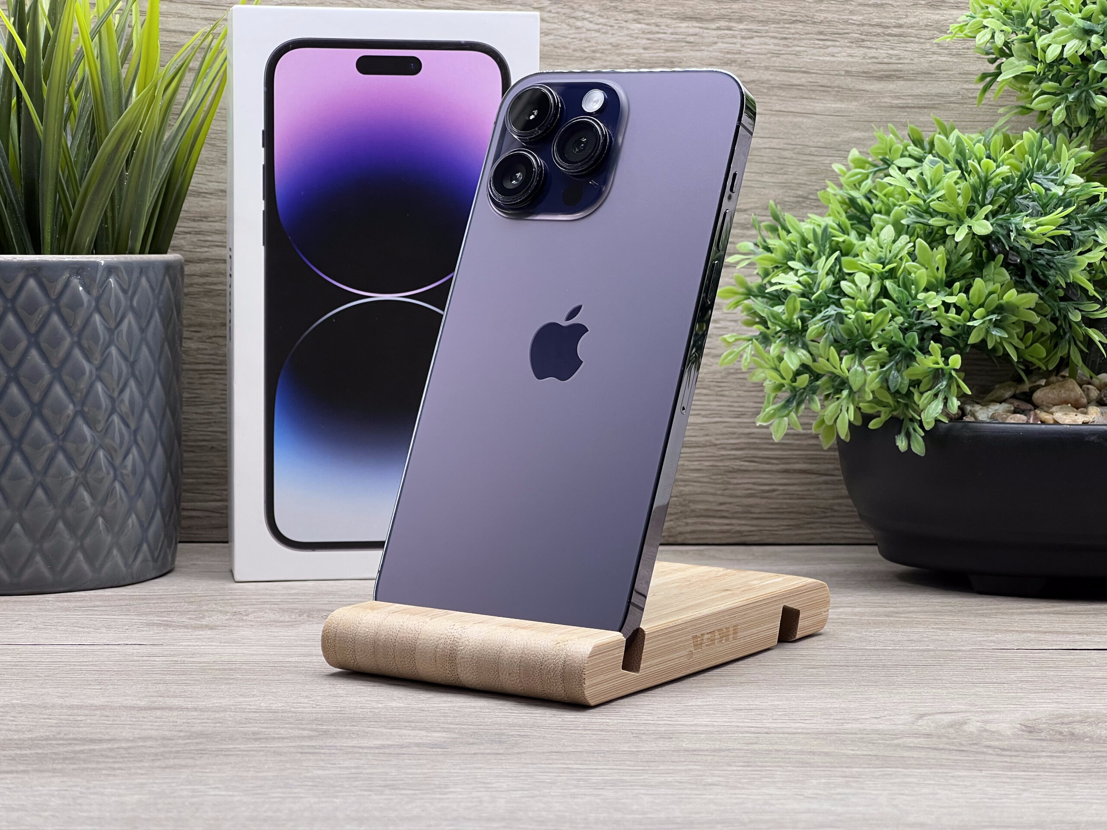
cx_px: 554
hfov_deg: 25.3
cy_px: 415
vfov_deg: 19.1
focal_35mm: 77
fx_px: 2462
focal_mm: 9
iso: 100
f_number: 2.8
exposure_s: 1/100
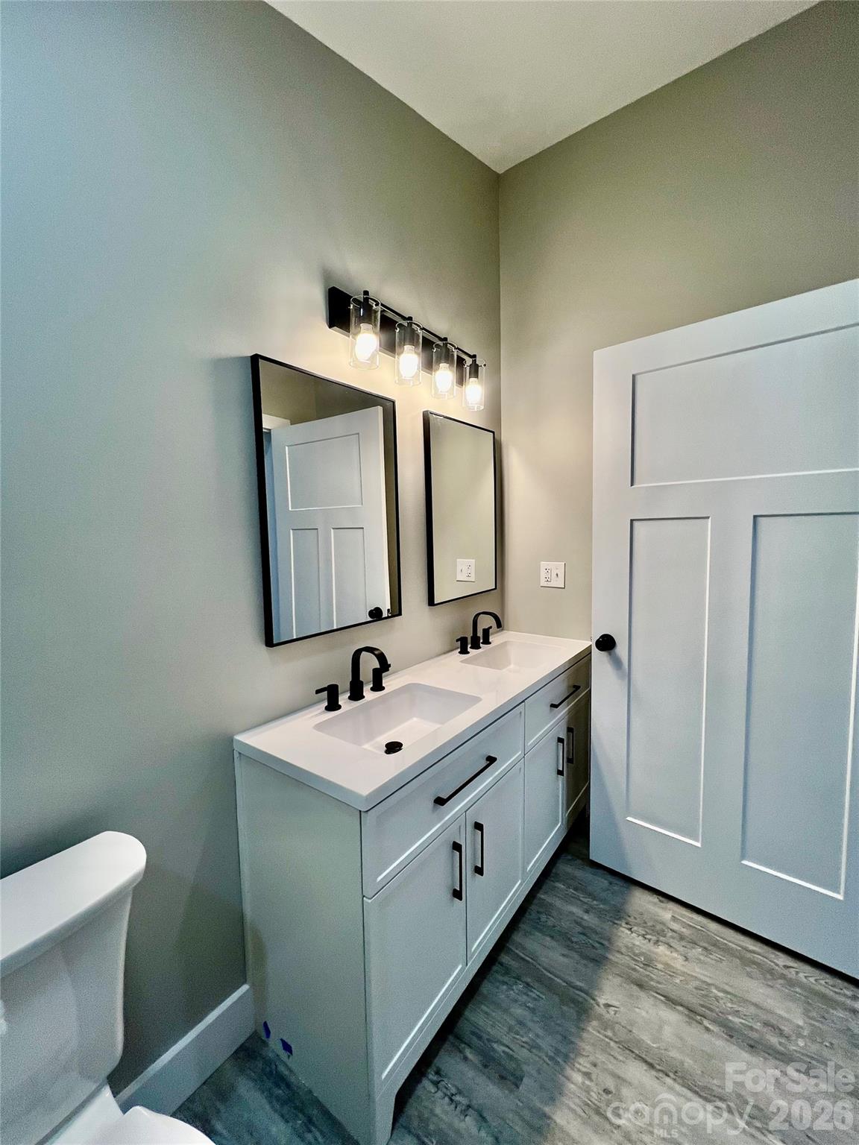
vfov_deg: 106.2
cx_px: 430
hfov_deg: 89.9
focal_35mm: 13
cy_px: 572
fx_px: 430
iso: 40
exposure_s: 1/120
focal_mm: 1.57
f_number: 1.8
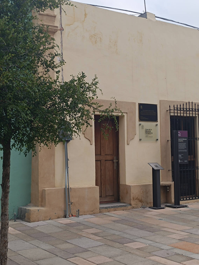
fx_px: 184
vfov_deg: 71.6
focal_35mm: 24
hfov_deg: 56.8
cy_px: 132
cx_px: 100
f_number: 1.88
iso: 58
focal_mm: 5.59
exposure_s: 1/1497
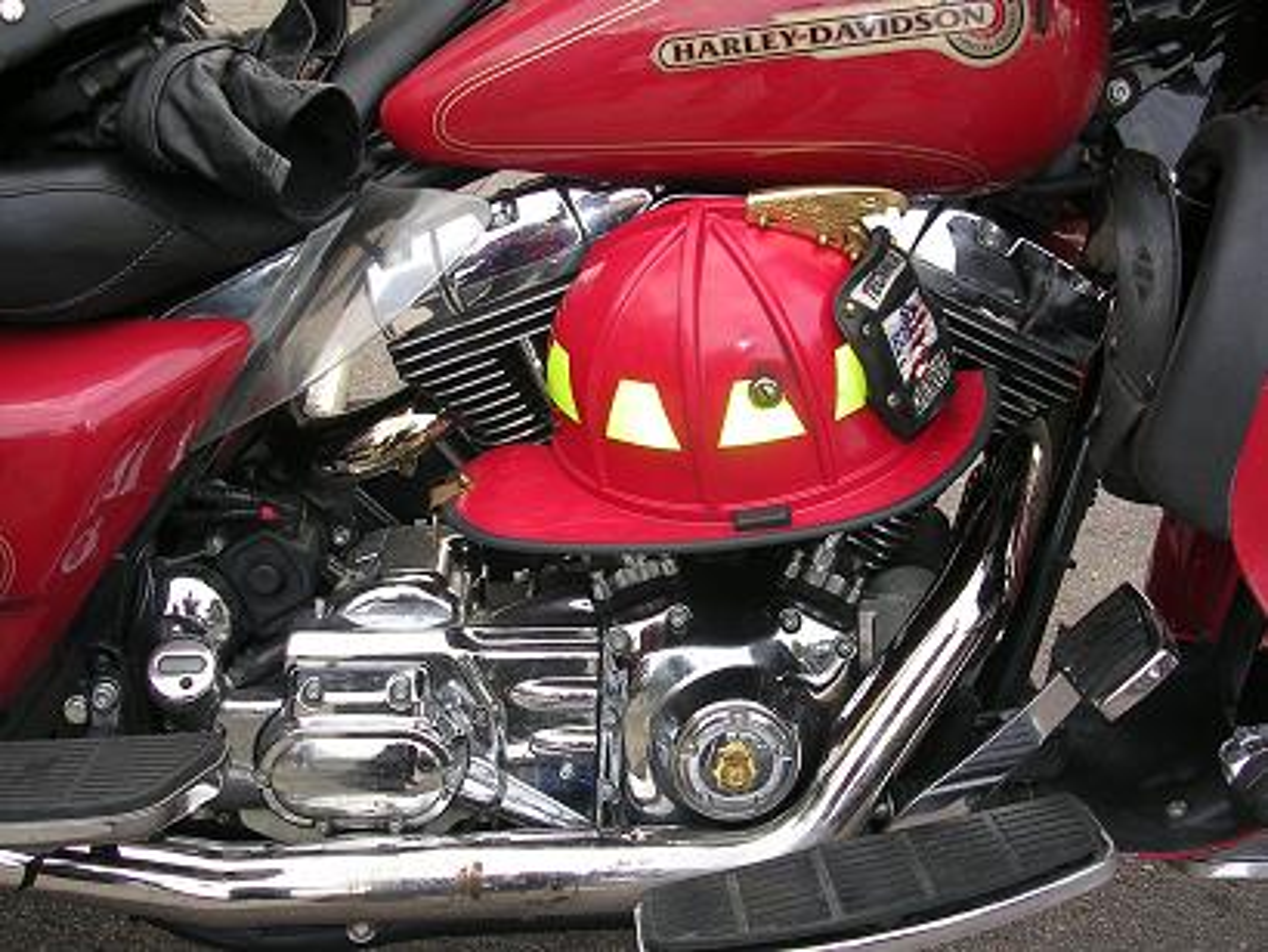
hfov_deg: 41.2
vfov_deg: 31.5
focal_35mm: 46
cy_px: 476
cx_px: 634
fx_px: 1686
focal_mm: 7.1
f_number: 3
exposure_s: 1/117
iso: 50
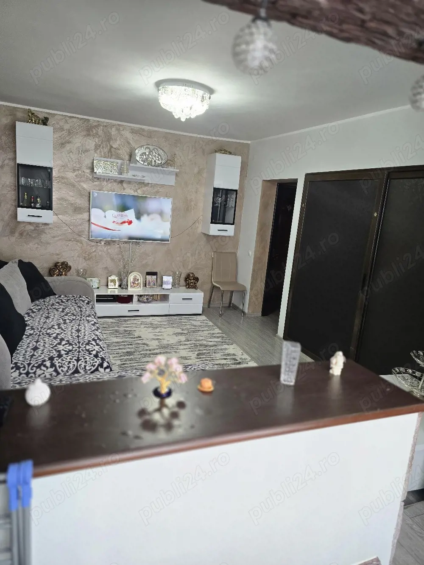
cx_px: 212
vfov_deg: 73.9
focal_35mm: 23
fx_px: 376
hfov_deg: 58.9
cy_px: 282
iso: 125
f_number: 1.7
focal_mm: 6.3
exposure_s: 1/101
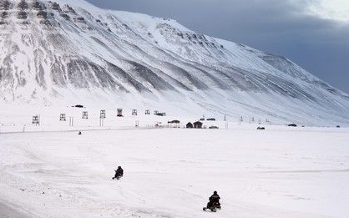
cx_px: 174
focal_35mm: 164
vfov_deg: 8.0
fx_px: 1559
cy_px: 105
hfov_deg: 12.8
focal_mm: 160
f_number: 6.3
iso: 400
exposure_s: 1/320
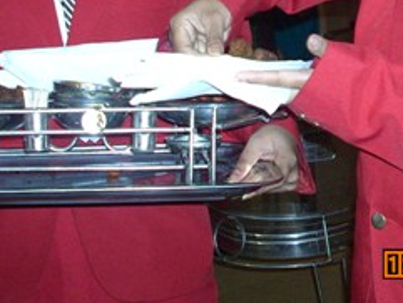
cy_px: -35
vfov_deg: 15.6
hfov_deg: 20.9
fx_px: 1072
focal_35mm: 92
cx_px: 355
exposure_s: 1/60
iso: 200
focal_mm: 6.2
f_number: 2.8
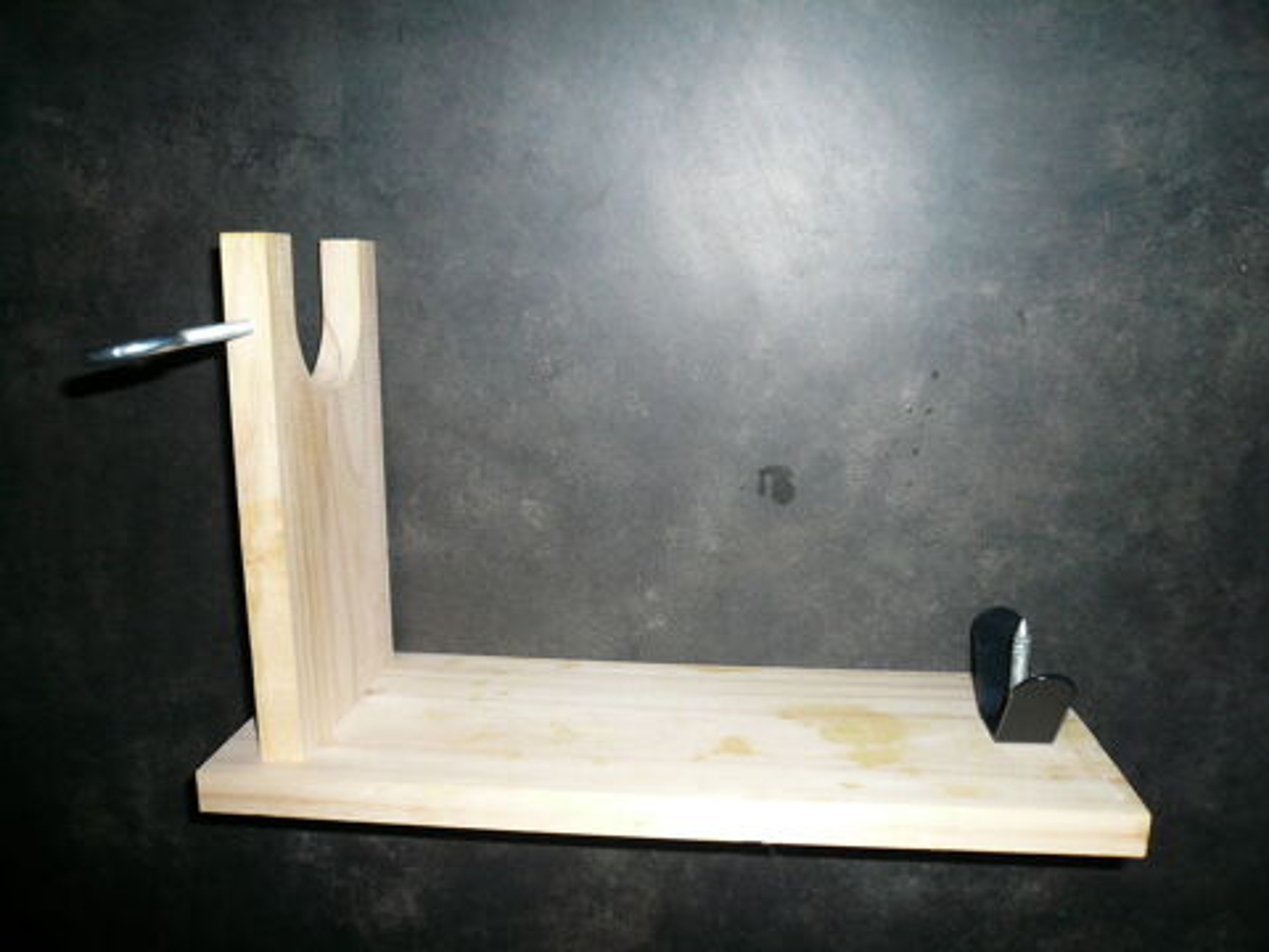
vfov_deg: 49.7
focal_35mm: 28
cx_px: 634
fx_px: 1026
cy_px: 476
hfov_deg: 63.4
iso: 100
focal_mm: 4.6
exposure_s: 1/30
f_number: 2.8
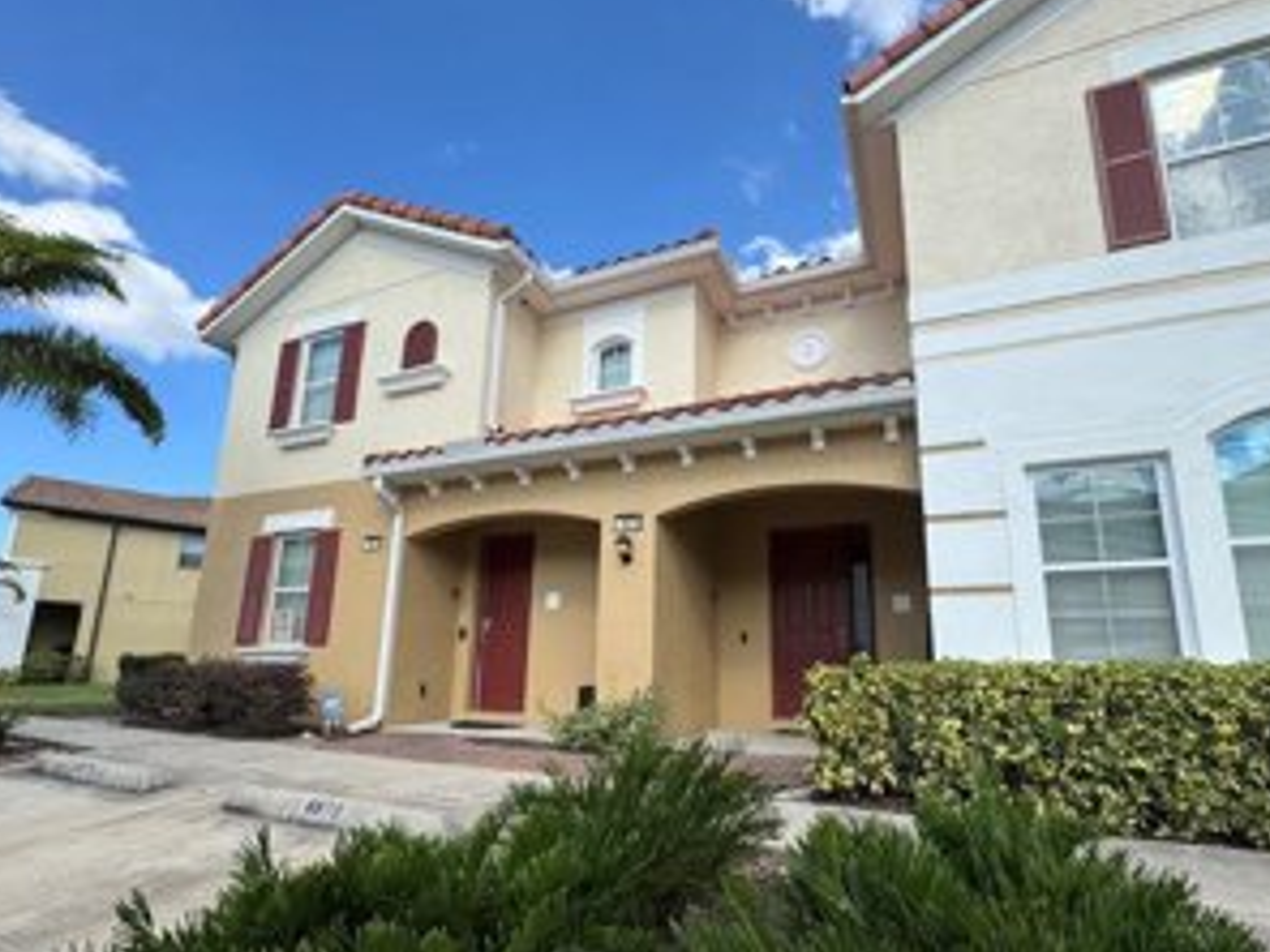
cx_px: 669
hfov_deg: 90.9
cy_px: 545
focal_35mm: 17
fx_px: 624
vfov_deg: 74.3
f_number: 2.2
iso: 50
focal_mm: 2.22
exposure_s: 1/1346
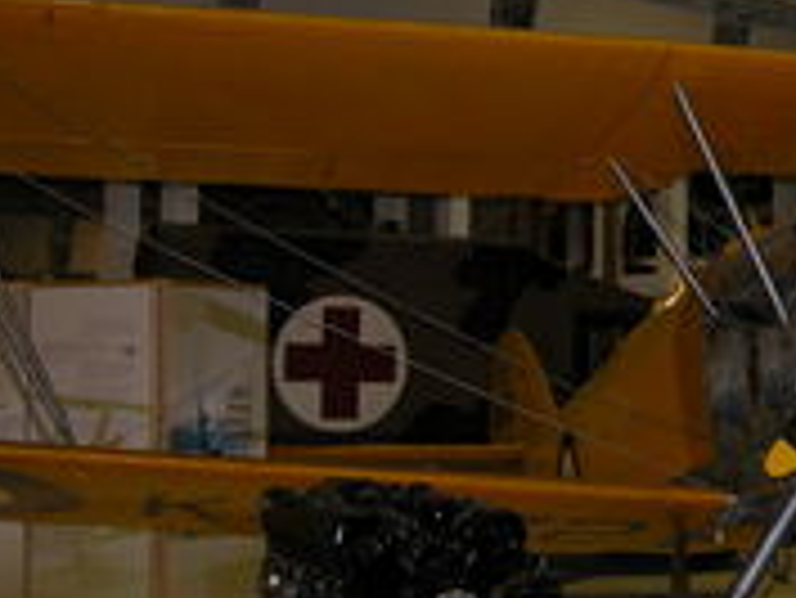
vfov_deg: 18.7
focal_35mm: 79
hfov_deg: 23.6
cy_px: 288
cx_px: 809
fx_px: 1818
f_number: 2.8
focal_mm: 8.9
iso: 200
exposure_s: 1/60
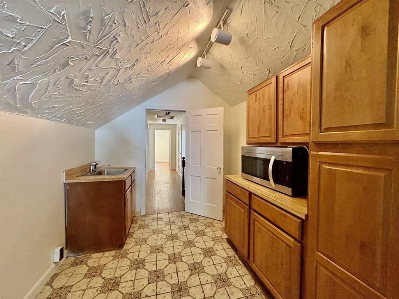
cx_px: 200
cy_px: 150
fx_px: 161
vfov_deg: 85.7
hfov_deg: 102.1
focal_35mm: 14
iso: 500
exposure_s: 1/60
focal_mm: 2.22
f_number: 2.2
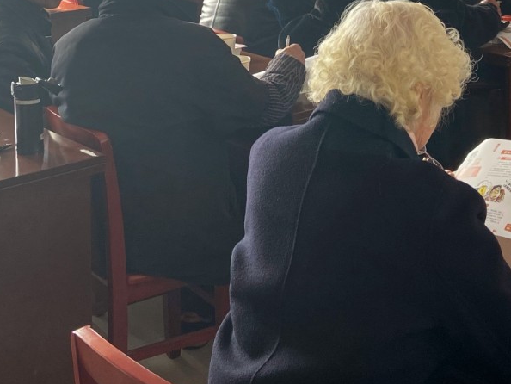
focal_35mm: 70
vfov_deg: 19.7
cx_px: 264
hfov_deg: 27.8
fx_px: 1034
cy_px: -84
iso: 125
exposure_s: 1/121
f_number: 1.8
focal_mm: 4.25
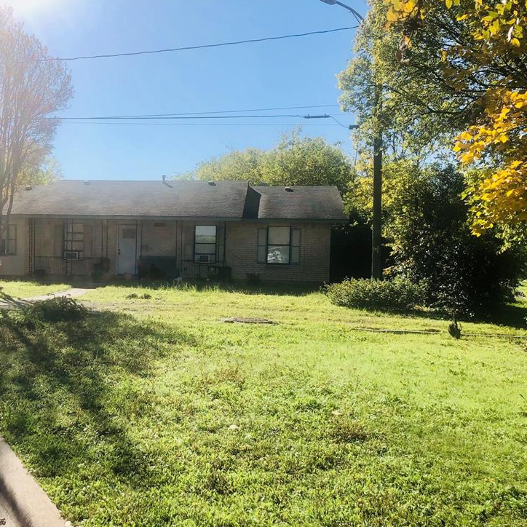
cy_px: 278
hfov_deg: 46.4
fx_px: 603
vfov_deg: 47.2
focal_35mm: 35
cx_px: 172
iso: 20
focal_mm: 3.99
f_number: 1.8
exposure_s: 1/2288
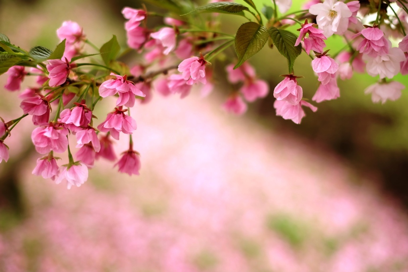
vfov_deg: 25.5
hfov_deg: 37.5
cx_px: 204
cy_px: 136
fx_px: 601
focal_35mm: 53
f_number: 1.8
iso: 200
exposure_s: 1/1400
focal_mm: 35
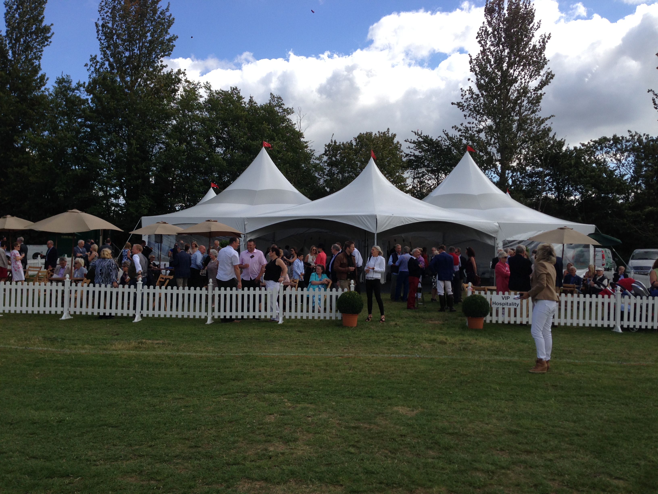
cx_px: 329
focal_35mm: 33
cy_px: 247
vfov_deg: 42.9
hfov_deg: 55.4
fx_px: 627
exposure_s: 1/1290
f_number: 2.4
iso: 50
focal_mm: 4.12
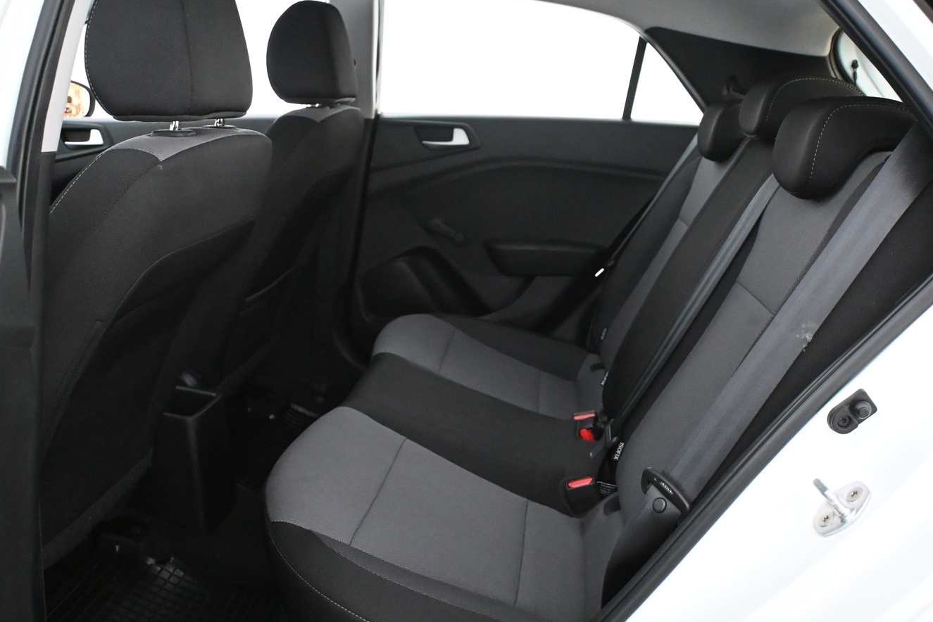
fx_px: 1449
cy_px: 314
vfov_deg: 24.2
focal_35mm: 56
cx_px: 497
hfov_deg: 35.7
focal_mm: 30.5
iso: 4500
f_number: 4.8
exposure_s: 1/60
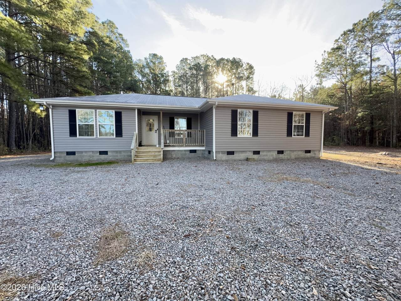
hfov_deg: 102.1
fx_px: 162
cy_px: 150
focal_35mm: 14
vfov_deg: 85.7
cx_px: 200
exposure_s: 1/123
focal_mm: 2.22
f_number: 2.2
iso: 40
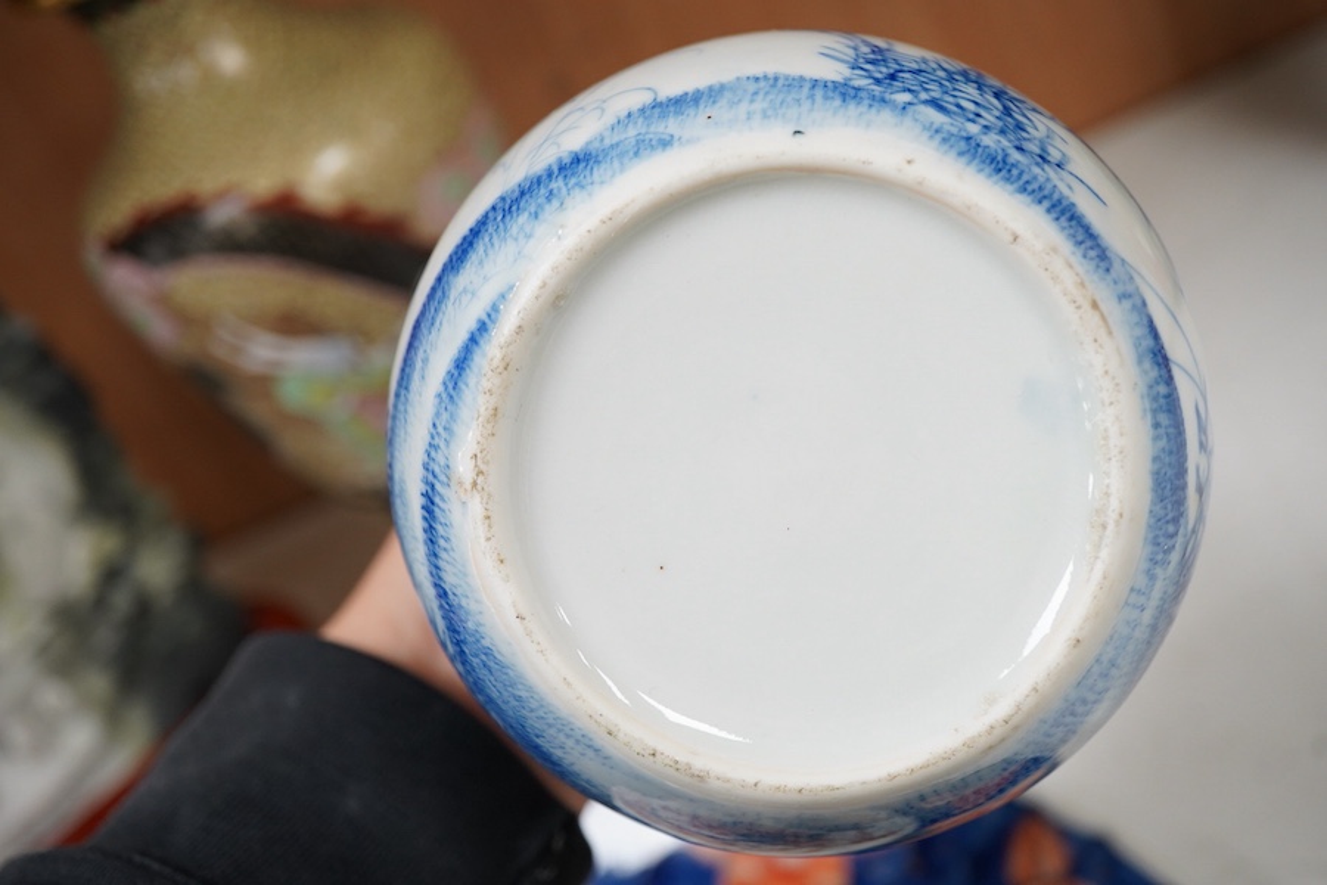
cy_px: 442
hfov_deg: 43.6
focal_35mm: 45
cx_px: 664
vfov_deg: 29.9
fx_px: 1659
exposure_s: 1/125
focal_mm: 30
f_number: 7.1
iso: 1250
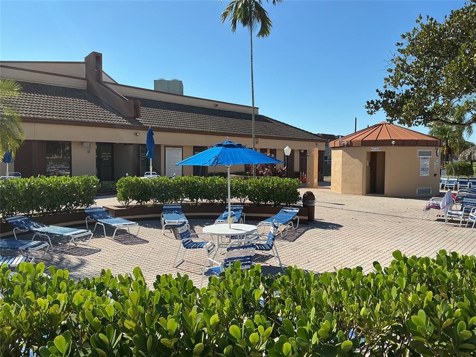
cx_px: 238
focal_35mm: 29
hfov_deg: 61.7
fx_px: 399
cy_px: 178
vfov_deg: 48.2
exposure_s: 1/2141
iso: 25
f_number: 1.8
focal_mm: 3
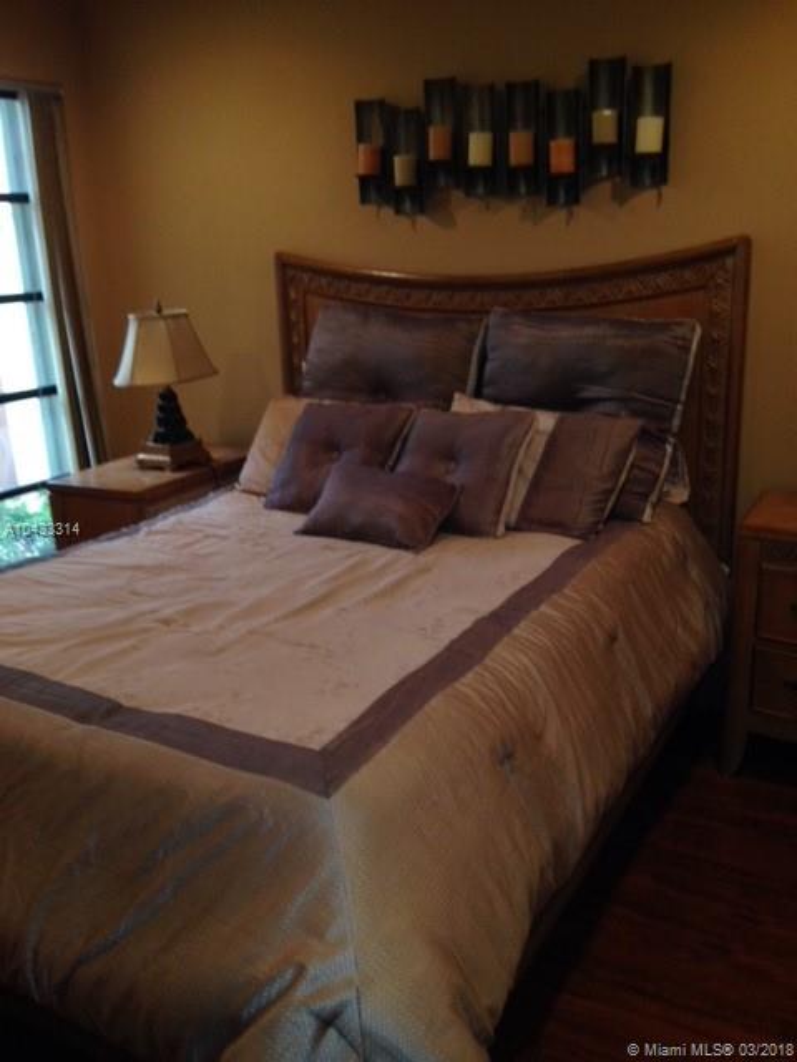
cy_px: 531
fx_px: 1013
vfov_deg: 55.4
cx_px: 398
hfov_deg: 42.9
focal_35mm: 33
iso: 100
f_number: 2.4
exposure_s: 1/20
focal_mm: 4.12
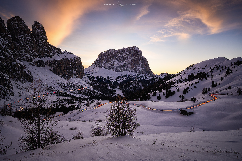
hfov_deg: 74.9
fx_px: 158
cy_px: 80
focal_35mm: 24
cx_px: 121
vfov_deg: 54.0
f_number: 13
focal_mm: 23.5
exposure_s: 1/25
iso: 100
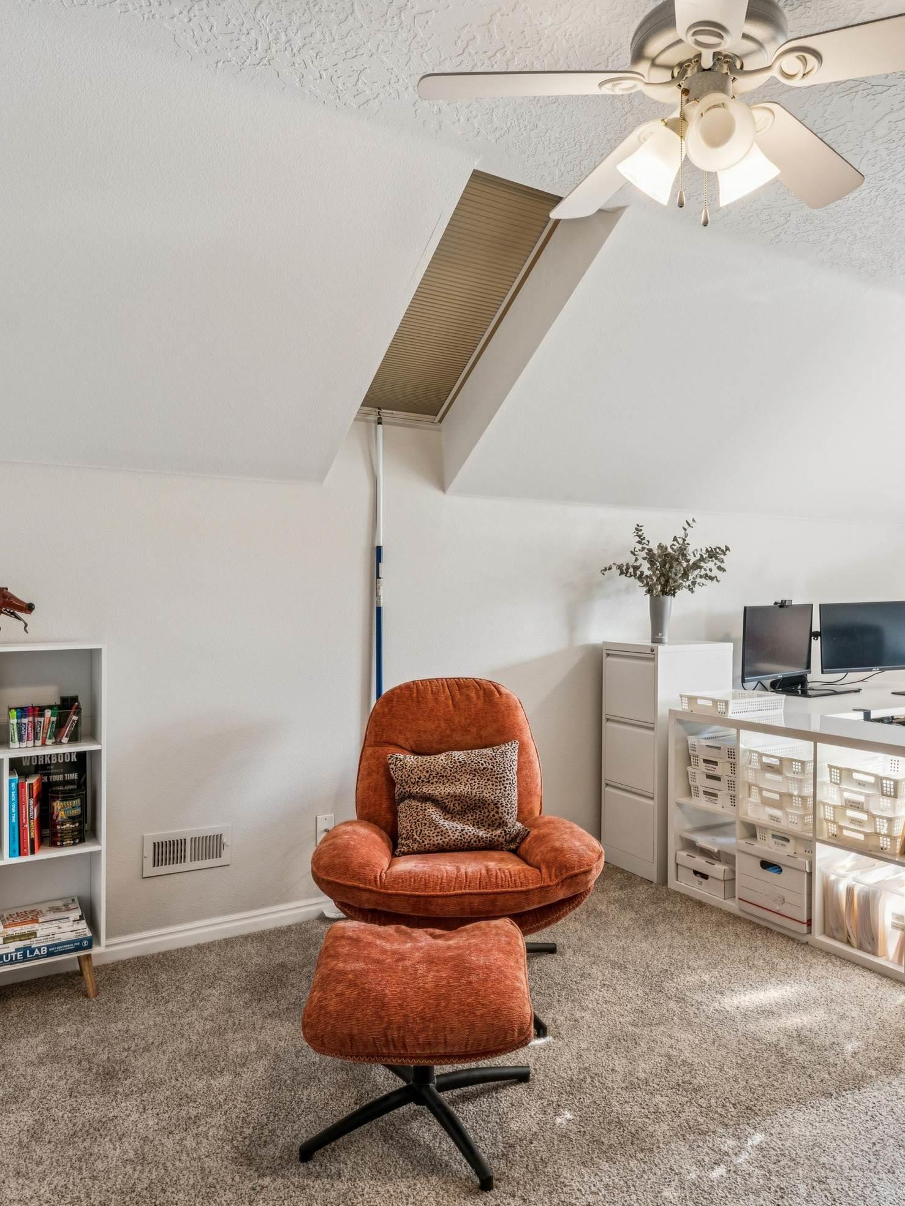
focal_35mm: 25
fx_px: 863
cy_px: 587
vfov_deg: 69.9
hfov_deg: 55.3
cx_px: 494
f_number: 13
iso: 400
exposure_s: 1/6
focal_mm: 16.5
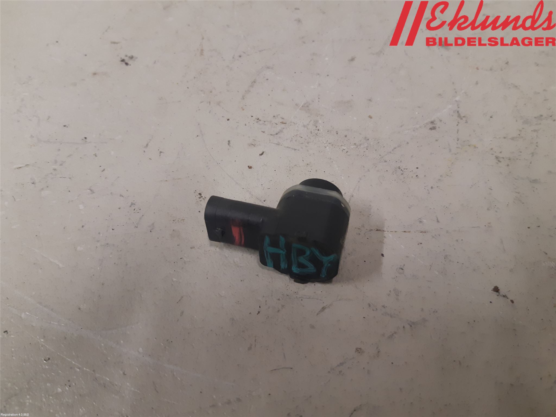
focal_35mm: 26
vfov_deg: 53.1
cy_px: 208
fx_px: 418
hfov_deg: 67.3
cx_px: 278
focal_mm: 3.93
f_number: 1.7
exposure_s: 1/50
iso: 160
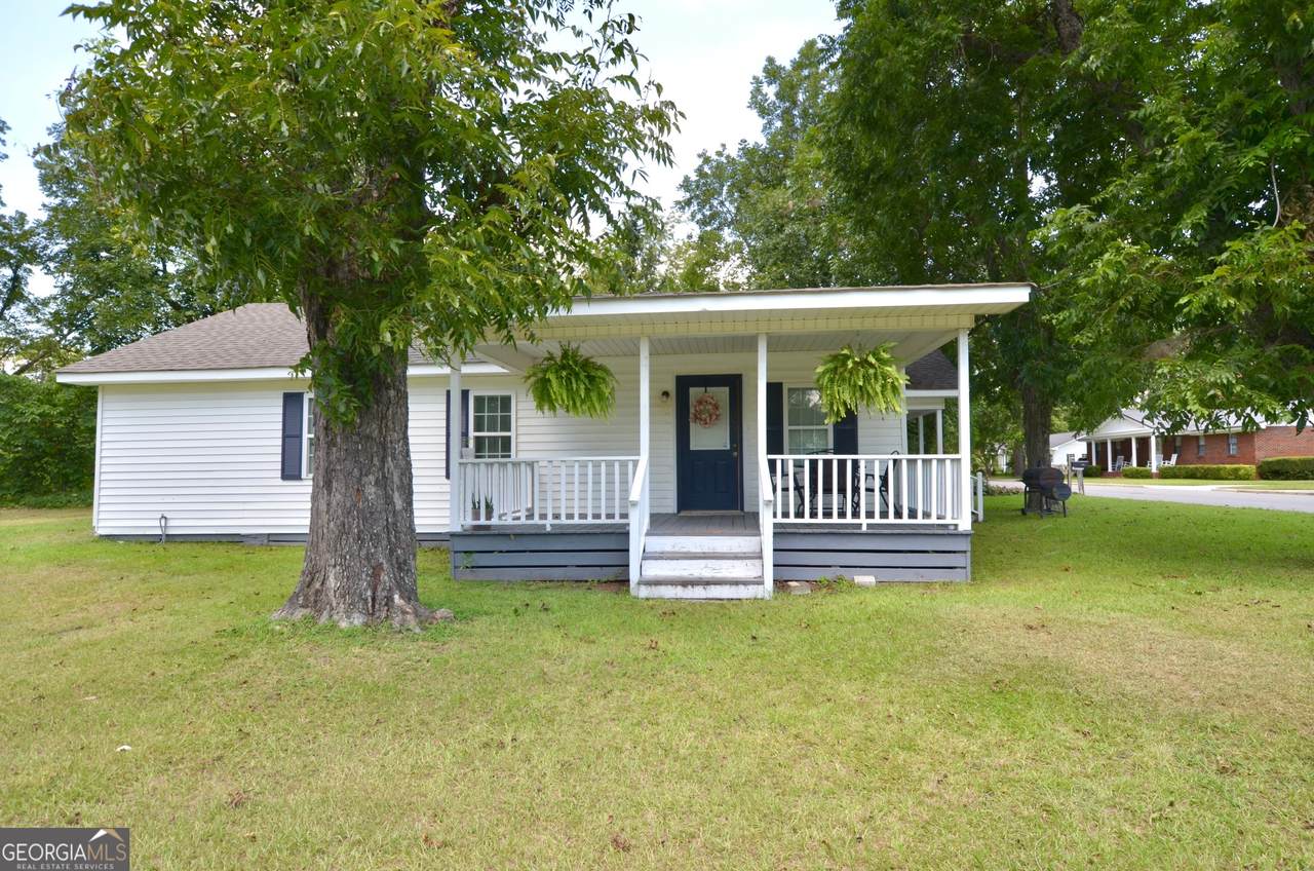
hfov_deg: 85.5
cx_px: 657
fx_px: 710
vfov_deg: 63.0
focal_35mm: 20
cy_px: 436
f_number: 8
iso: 200
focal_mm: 13
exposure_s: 1/125
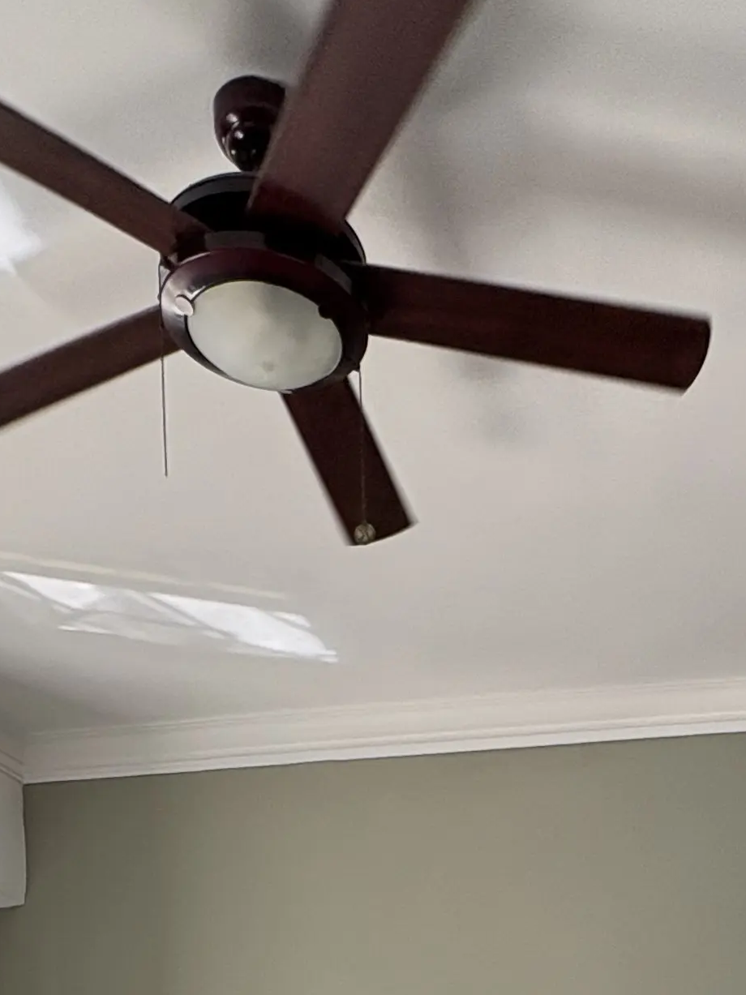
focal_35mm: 46
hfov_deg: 30.7
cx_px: 596
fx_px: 1322
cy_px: 1268
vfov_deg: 32.1
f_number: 2.2
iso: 80
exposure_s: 1/99
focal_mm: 2.22
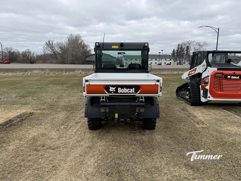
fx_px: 167
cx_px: 120
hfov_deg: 71.6
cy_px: 90
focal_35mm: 24
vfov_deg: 56.8
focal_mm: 6.76
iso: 80
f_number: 1.78
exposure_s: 1/3145
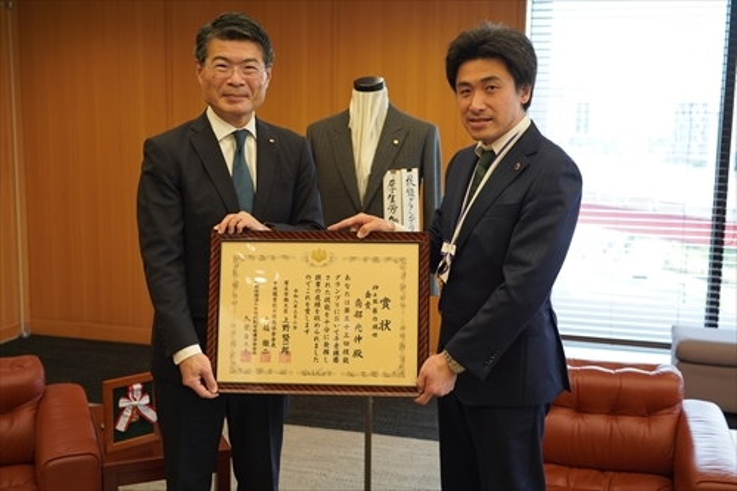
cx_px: 368
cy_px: 246
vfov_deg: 33.4
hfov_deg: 48.5
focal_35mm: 40
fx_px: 819
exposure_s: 1/160
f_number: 4
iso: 640
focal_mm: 40
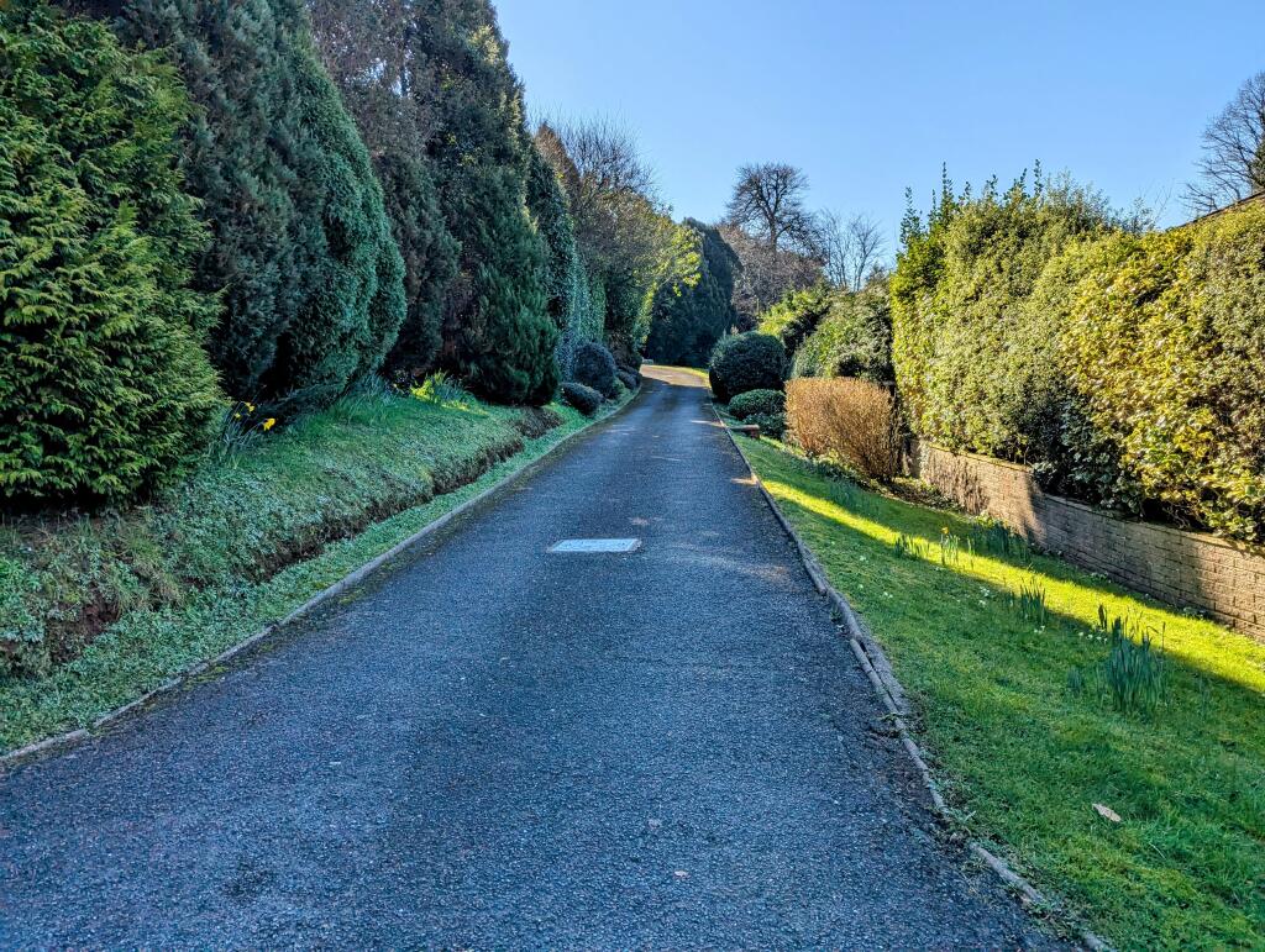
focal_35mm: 24
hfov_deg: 71.5
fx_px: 878
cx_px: 632
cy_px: 476
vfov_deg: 56.9
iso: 43
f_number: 1.85
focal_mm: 6.81
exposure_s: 1/1953
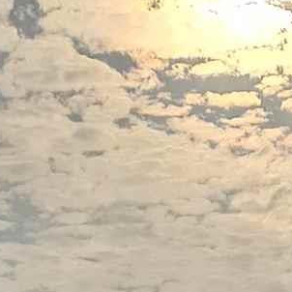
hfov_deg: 8.4
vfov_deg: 7.3
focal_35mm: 207
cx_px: 358
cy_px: 941
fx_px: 1976
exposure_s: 1/1225
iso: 10
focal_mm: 6.3
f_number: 1.7
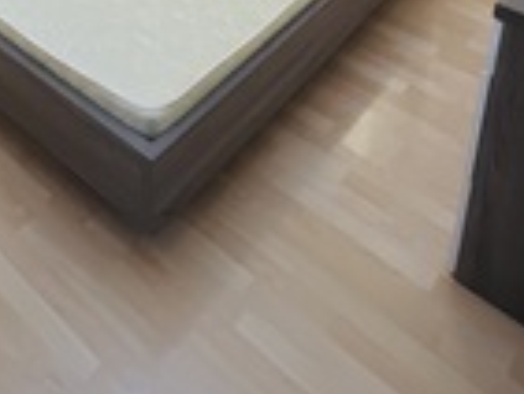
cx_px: 177
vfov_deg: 25.5
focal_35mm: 42
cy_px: -203
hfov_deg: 44.1
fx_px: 636
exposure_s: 1/99
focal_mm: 1.57
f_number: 1.8
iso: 125
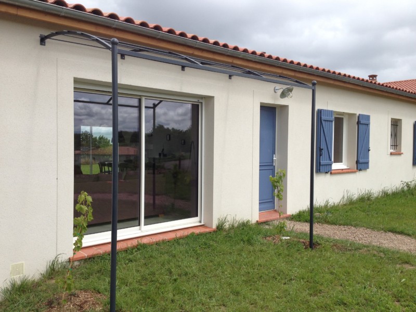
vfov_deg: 40.7
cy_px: 156
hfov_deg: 52.6
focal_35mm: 35
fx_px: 421
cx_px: 208
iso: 50
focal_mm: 4.28
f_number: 2.4
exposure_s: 1/1346
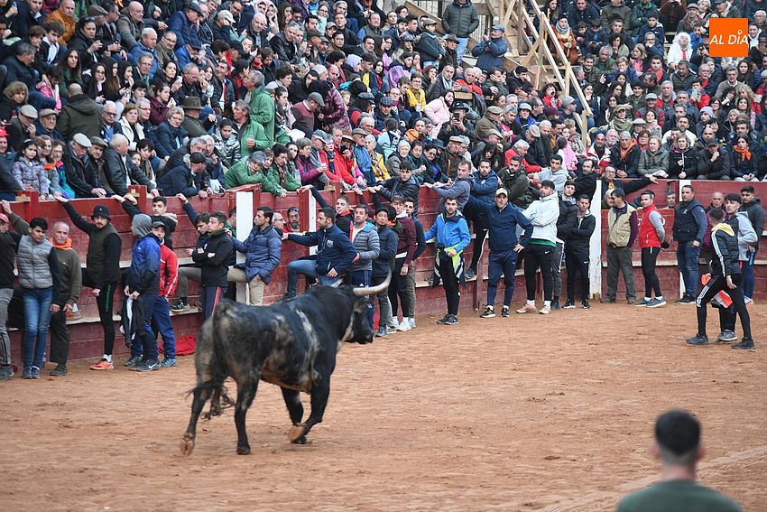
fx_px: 3835
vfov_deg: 7.6
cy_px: 256
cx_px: 384
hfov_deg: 11.4
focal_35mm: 180
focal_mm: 180
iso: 2500
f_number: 3.5
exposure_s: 1/320
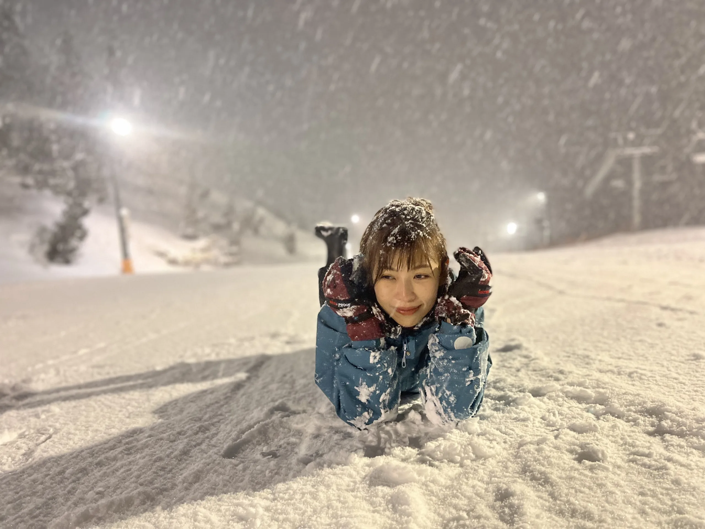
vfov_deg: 53.1
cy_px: 264
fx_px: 530
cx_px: 352
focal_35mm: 26
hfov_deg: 67.3
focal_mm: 5.1
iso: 400
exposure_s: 1/50
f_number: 1.6
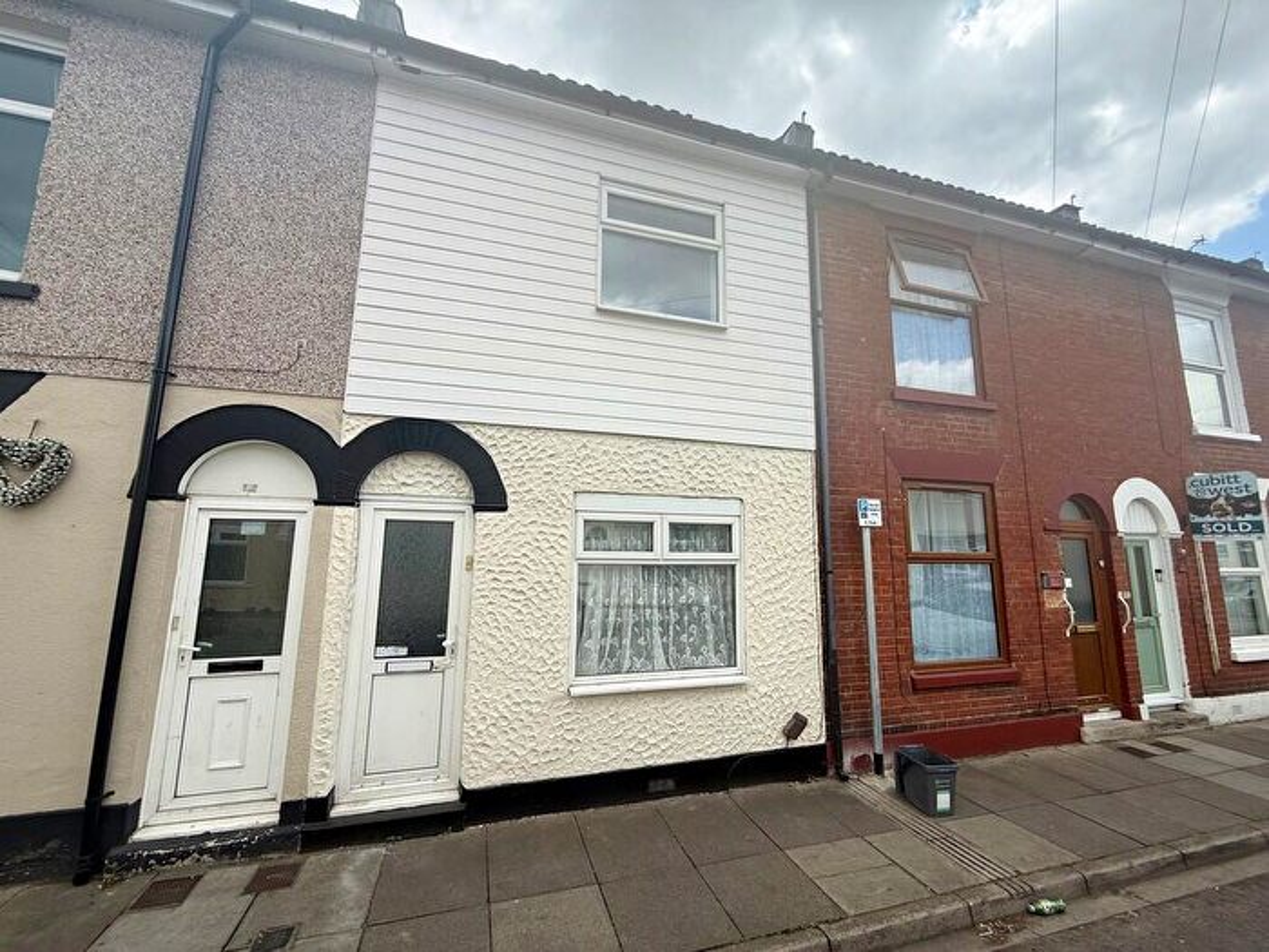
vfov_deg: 85.7
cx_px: 634
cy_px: 476
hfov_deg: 102.1
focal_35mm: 14
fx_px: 513
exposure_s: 1/1033
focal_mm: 2.22
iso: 50
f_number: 2.2
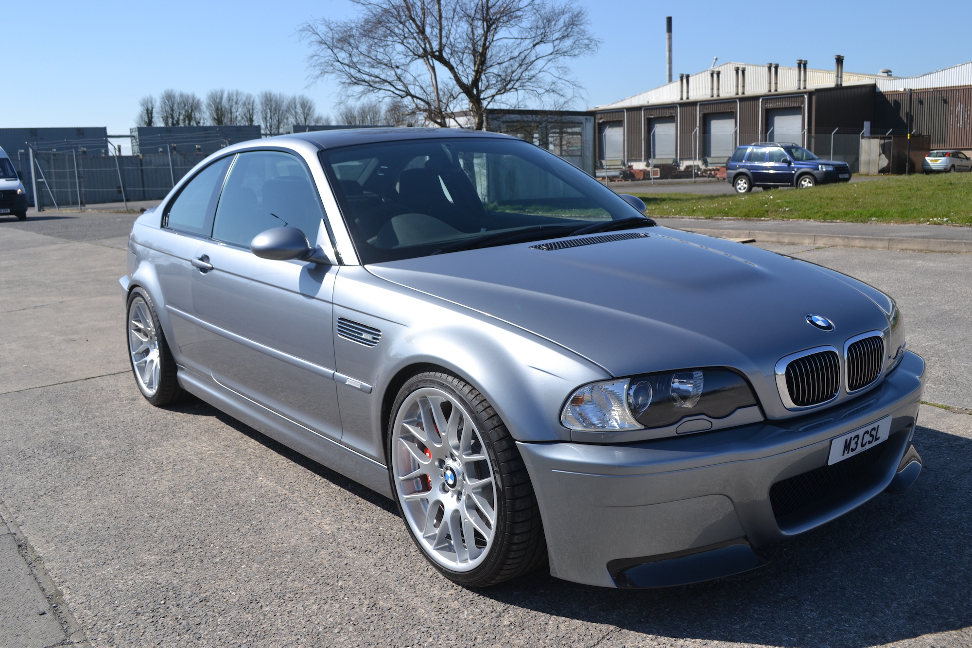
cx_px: 486
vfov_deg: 40.0
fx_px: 891
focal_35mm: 33
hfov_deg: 57.2
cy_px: 324
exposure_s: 1/250
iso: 100
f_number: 8
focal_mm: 22
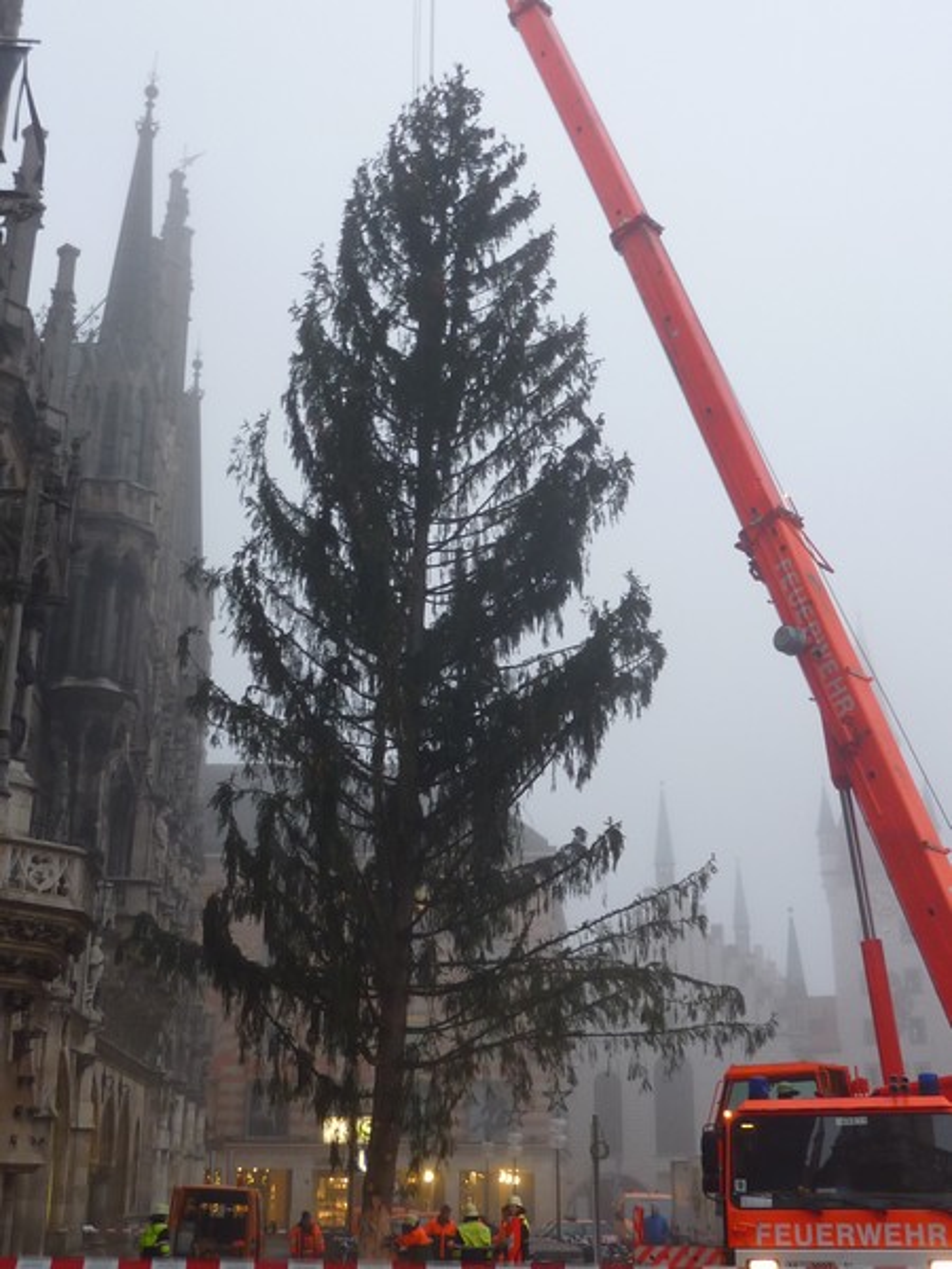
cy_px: 634
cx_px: 476
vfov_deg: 46.8
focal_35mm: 40
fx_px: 1467
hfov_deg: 36.0
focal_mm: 4.1
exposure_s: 1/8
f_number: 3.3
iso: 80
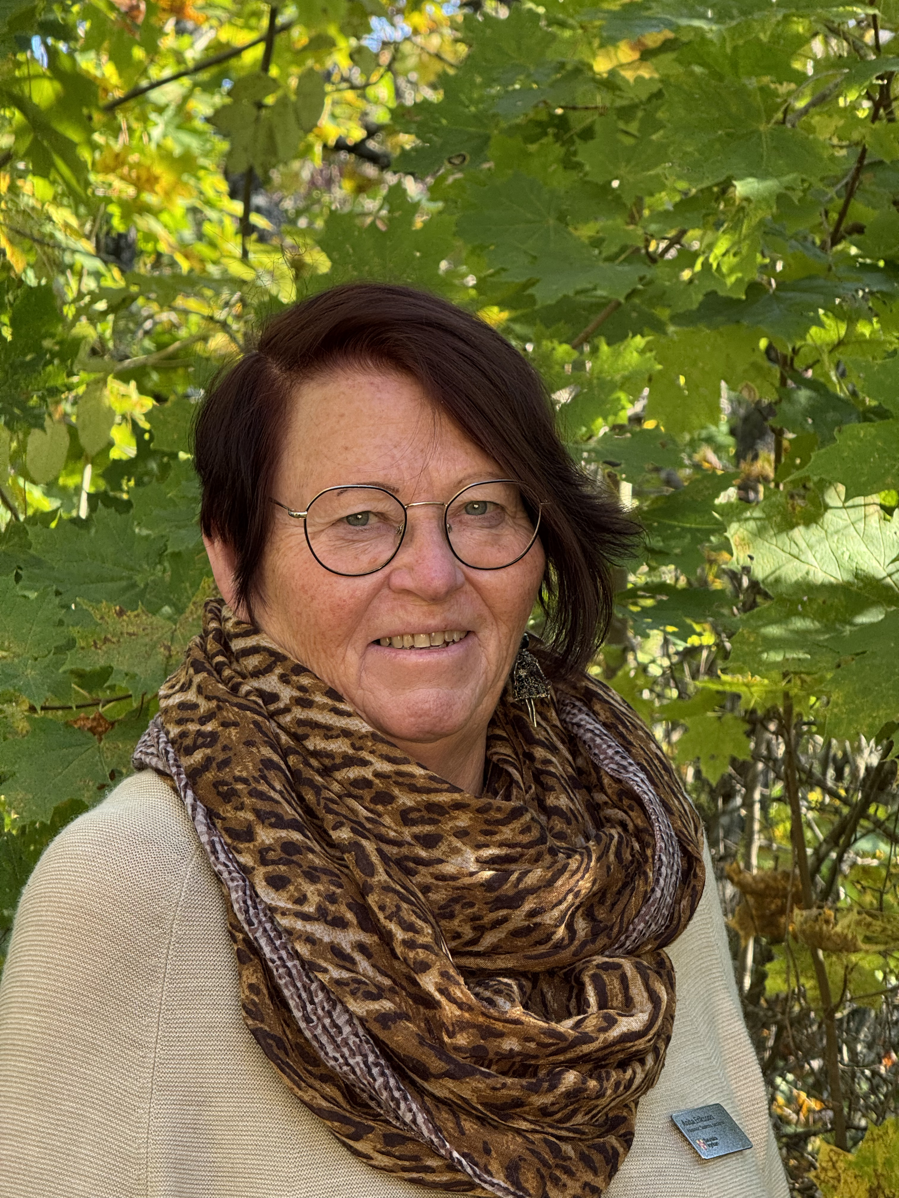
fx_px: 4155
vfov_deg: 16.4
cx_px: 450
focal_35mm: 120
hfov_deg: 12.3
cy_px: 599
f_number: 2.8
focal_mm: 15.66
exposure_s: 1/99
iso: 64
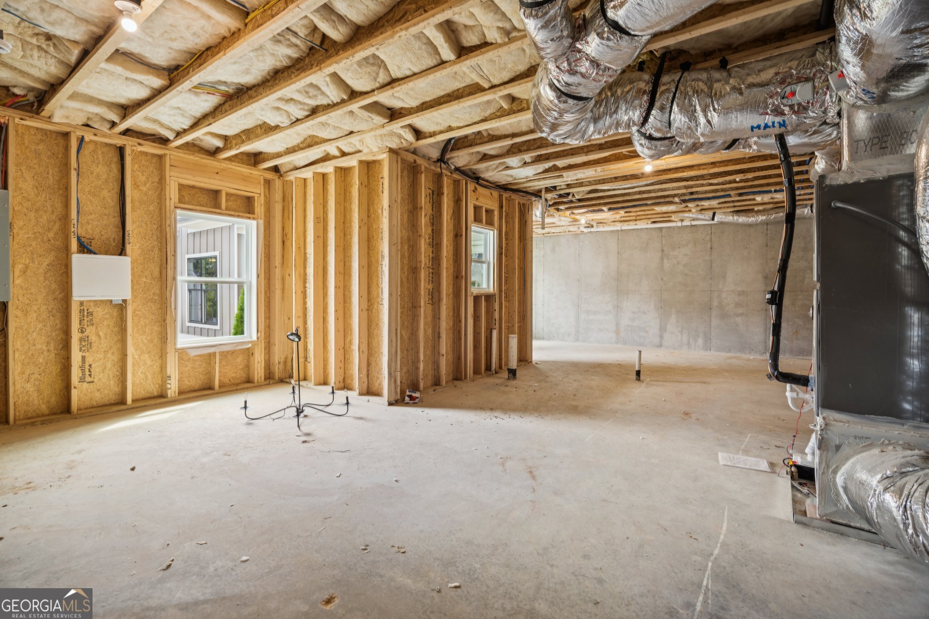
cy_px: 310
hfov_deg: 96.7
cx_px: 464
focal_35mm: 16
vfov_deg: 73.7
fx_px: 413
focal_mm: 16
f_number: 5.6
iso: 400
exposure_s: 1/50
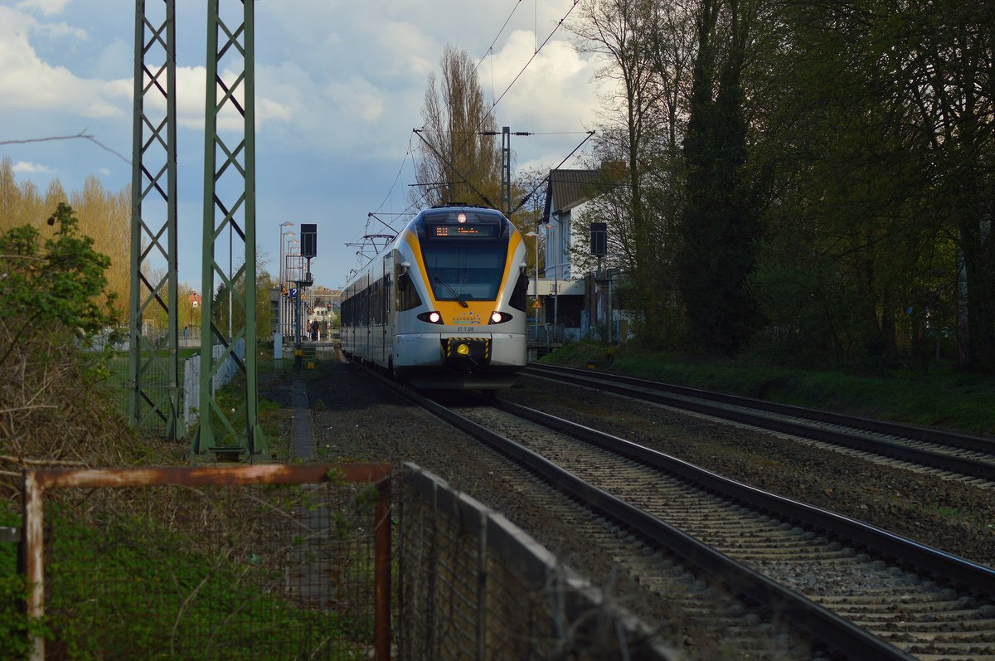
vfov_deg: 13.0
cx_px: 498
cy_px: 330
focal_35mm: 105
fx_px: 2899
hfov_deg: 19.5
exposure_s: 1/640
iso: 200
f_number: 8
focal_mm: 70
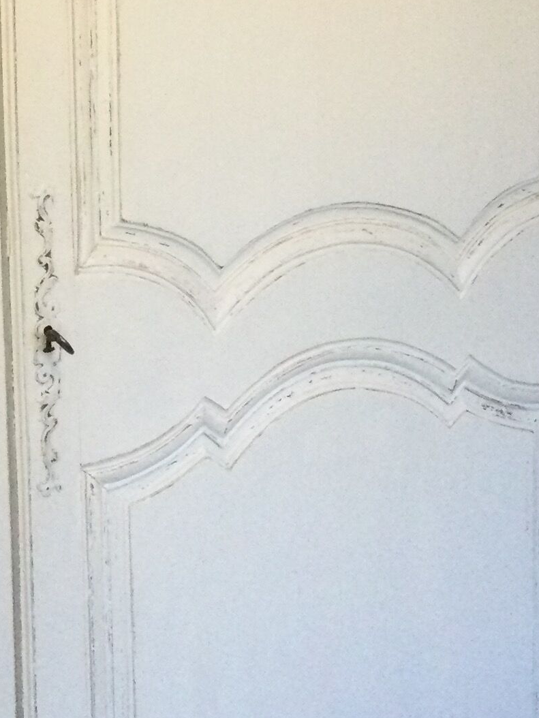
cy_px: 200
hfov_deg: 15.4
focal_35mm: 96
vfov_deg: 20.3
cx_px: 166
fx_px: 1992
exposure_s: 1/33
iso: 250
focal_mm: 3.3
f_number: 2.4
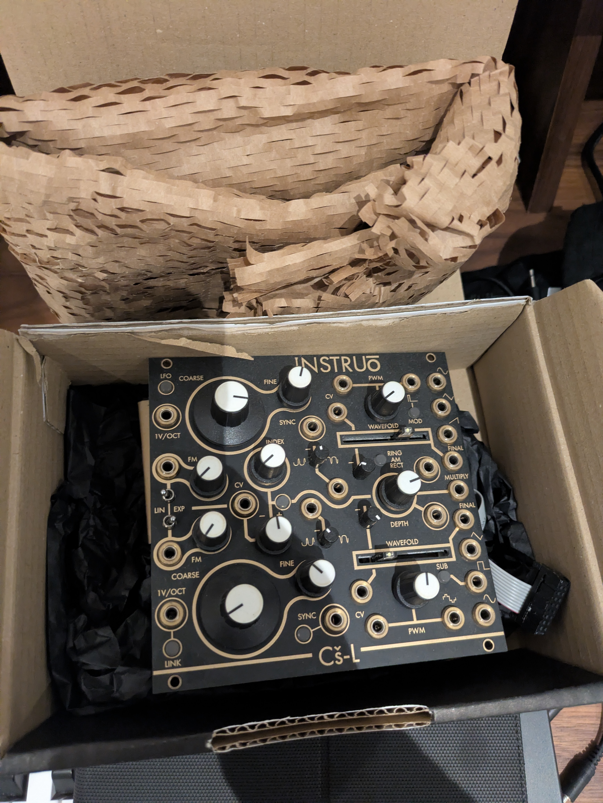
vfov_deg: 69.4
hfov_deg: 54.9
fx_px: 580
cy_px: 402
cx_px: 302
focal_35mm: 25
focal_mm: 5.43
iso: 1193
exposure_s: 1/25
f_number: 1.89
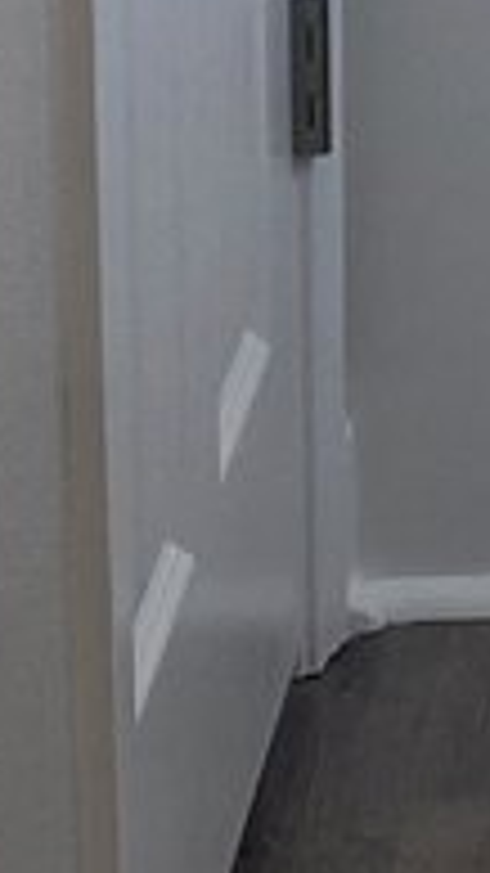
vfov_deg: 7.3
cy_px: -1102
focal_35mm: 280
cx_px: 1371
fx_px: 6473
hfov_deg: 4.2
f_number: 1.8
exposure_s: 1/161
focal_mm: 4.25
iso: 32
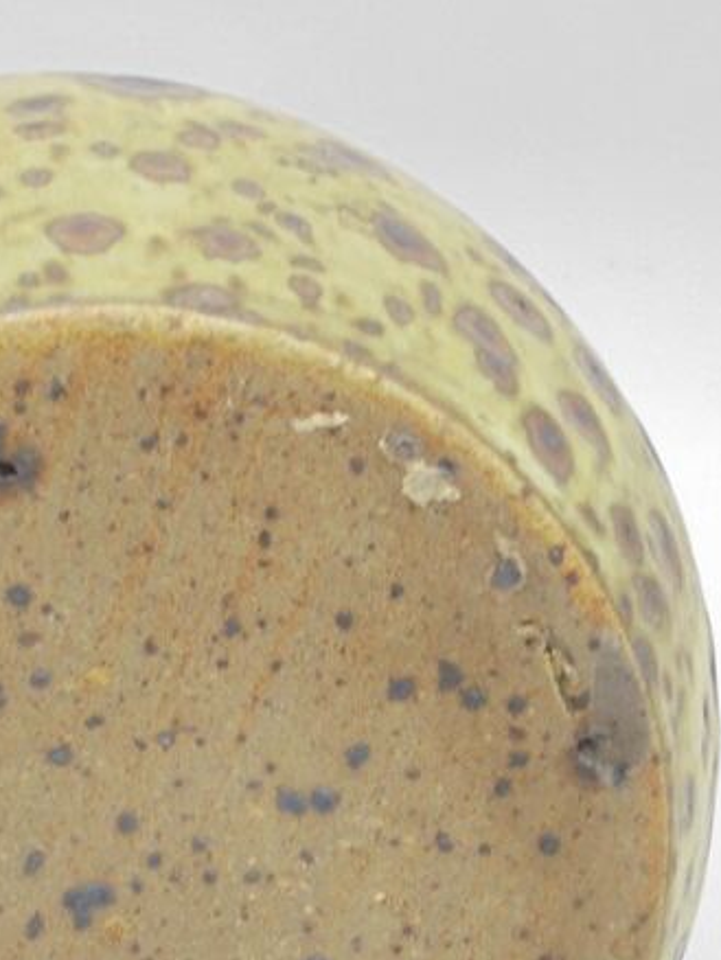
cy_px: 756
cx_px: 91
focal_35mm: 78
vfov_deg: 24.6
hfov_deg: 18.6
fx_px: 2164
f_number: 4.2
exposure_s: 1/30
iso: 200
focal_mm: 6.9
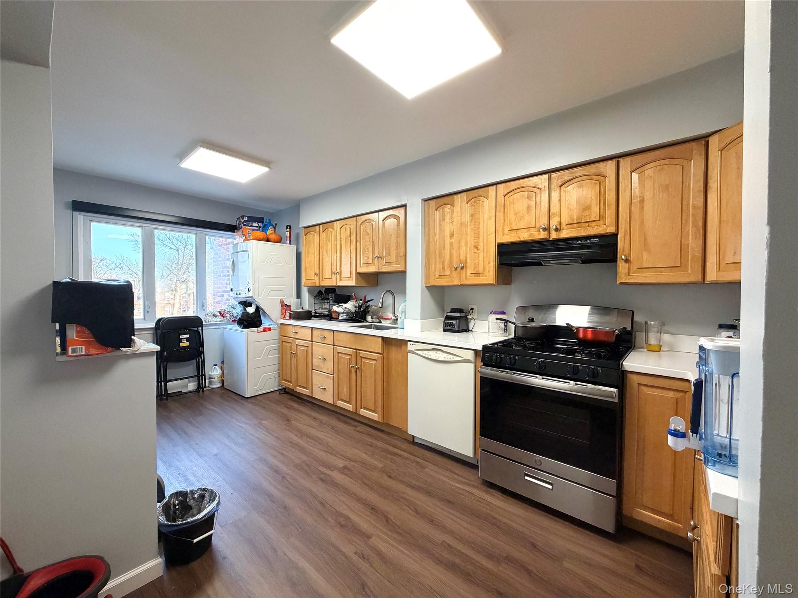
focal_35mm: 14
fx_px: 323
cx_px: 399
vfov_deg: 85.7
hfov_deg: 102.1
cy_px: 299
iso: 320
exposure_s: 1/120
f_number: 2.2
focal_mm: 2.22
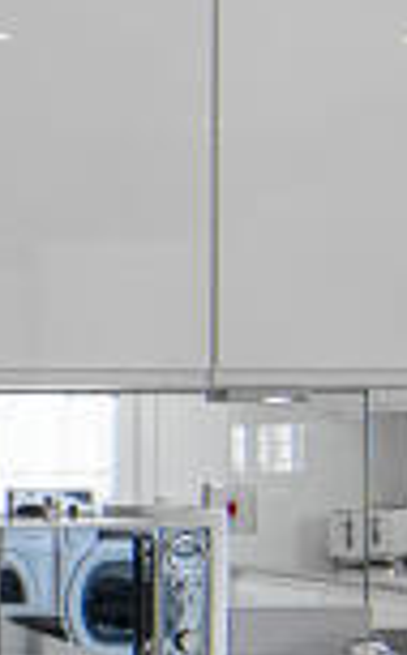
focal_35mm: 123
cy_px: 482
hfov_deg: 9.5
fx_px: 2193
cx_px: -566
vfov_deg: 16.9
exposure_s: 1/13
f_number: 5.6
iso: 80
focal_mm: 18
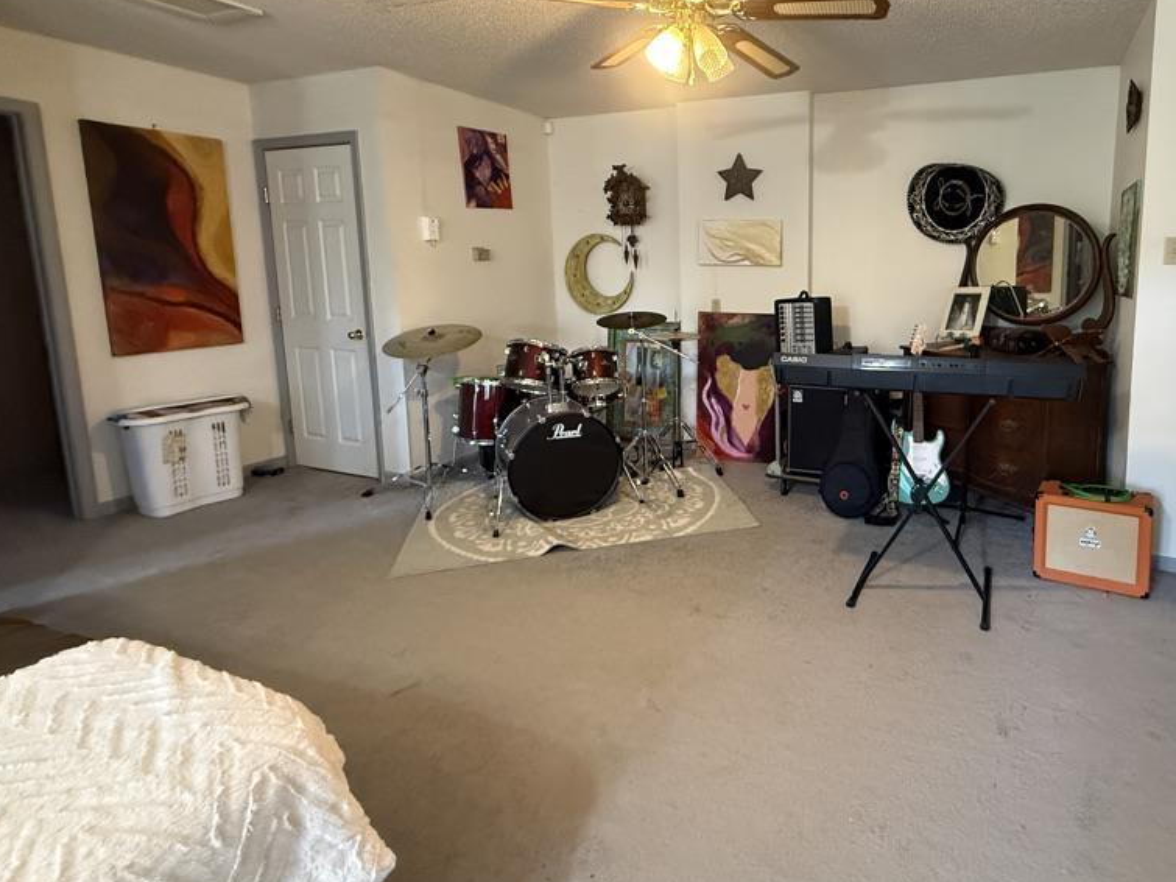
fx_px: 645
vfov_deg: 68.0
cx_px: 790
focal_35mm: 19
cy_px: 352
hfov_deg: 81.6
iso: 800
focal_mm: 2.22
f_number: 2.2
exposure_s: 1/60
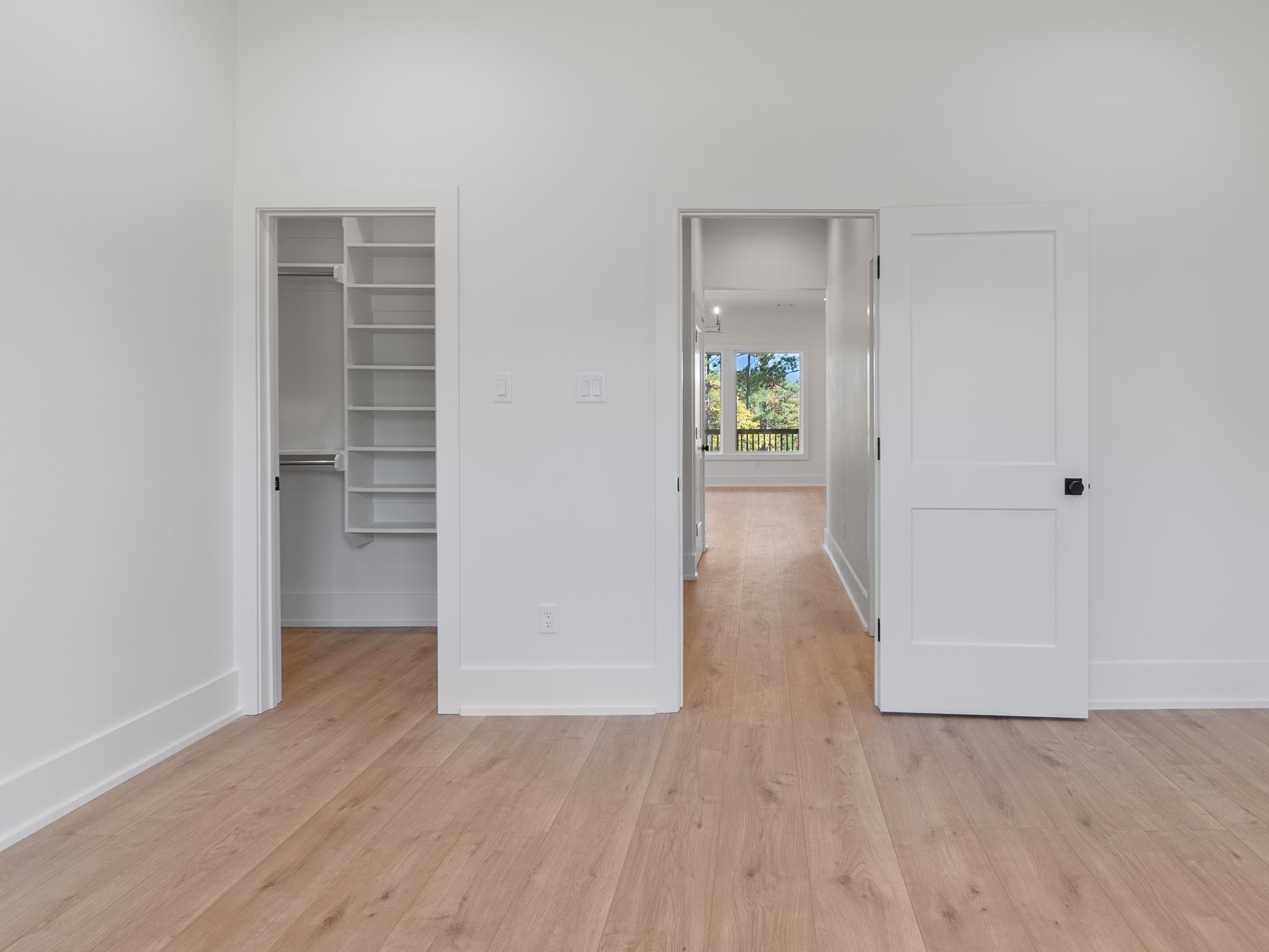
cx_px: 773
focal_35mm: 21
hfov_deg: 77.9
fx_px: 770
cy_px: 434
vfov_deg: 63.3
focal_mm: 16
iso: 250
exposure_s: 1/3
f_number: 9
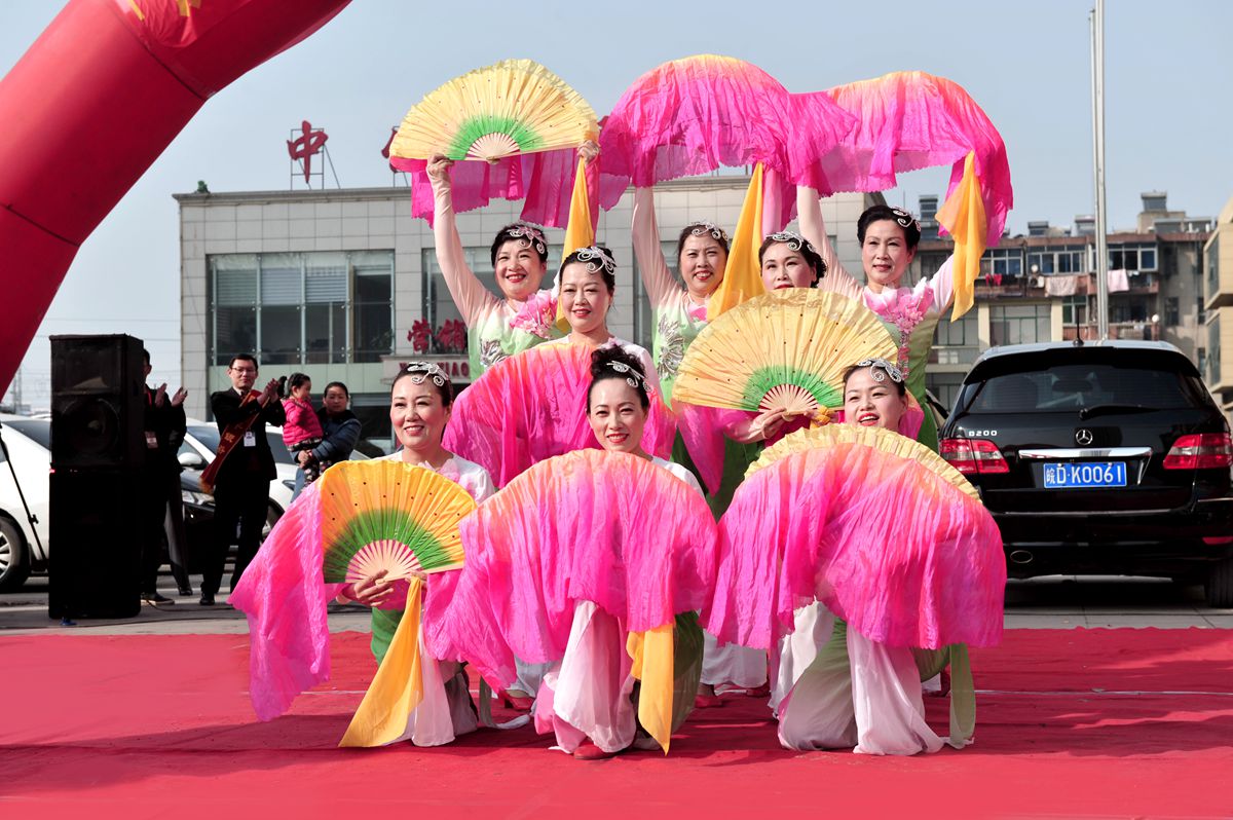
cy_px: 410
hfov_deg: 33.4
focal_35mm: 60
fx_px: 2053
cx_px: 616
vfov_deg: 22.6
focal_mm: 60
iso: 200
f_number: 8
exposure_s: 1/400
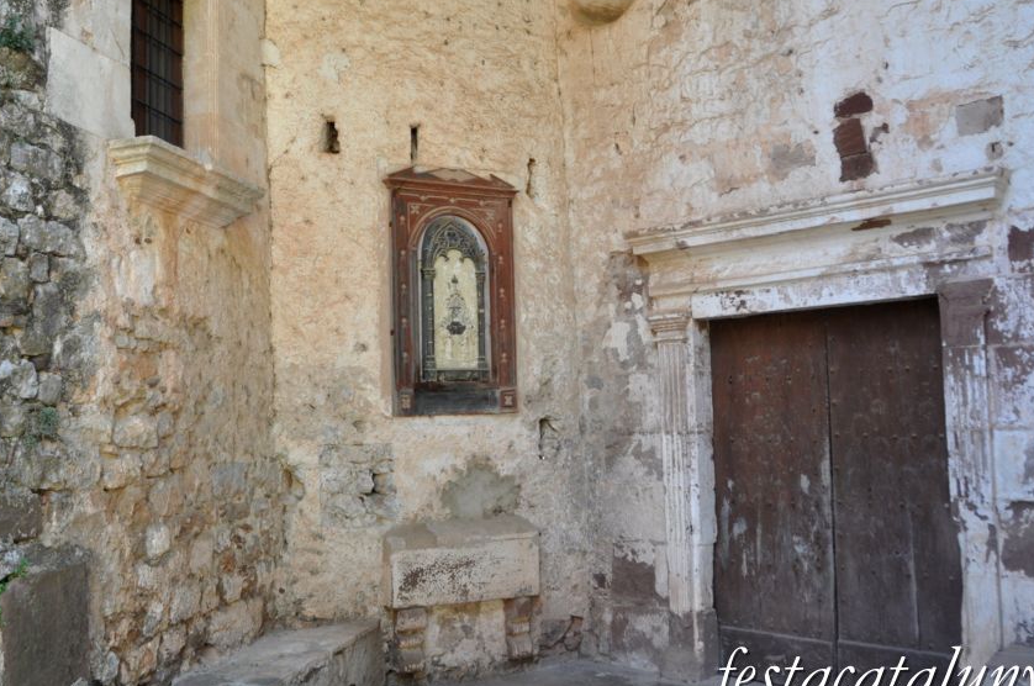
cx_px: 455
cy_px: 301
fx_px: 946
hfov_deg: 57.1
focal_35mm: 33
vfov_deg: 39.8
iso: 500
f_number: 4.5
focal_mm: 18
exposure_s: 1/80
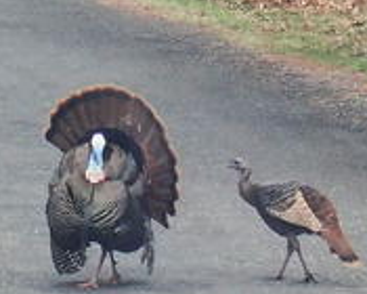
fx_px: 2911
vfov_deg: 5.8
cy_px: 191
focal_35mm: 268
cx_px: 319
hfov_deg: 7.2
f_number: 4.9
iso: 200
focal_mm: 18
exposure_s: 1/160
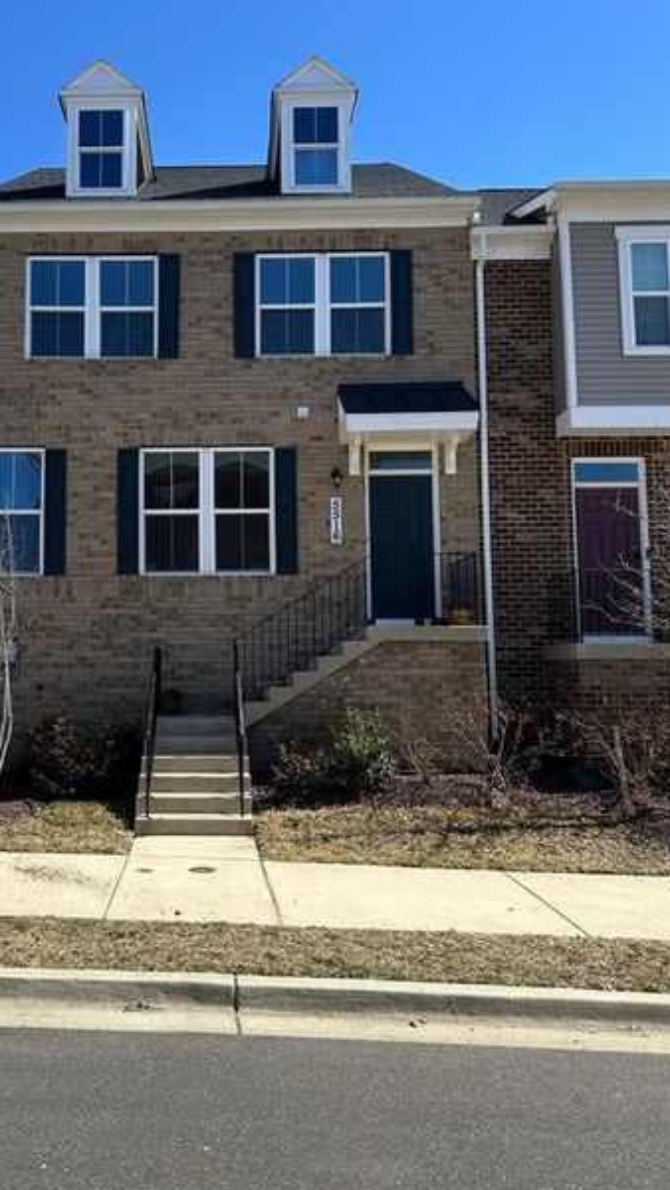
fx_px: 916
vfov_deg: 66.1
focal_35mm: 29
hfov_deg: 39.6
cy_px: 577
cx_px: 208
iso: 80
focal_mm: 6.86
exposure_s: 1/3155
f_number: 1.78
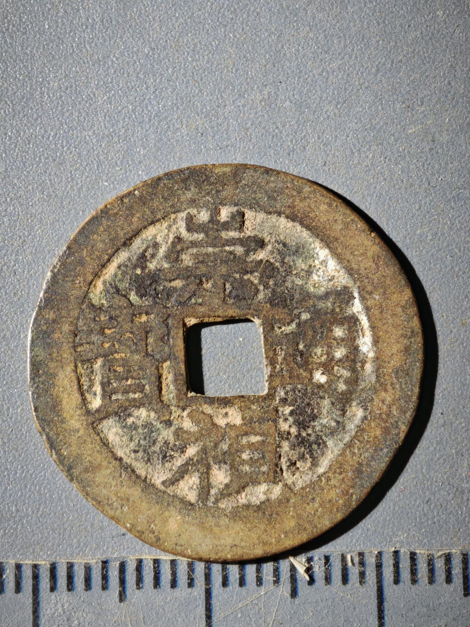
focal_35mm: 107
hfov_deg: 13.8
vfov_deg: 18.4
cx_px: 235
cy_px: 314
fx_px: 1937
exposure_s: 1/100
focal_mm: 9
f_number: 2
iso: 200
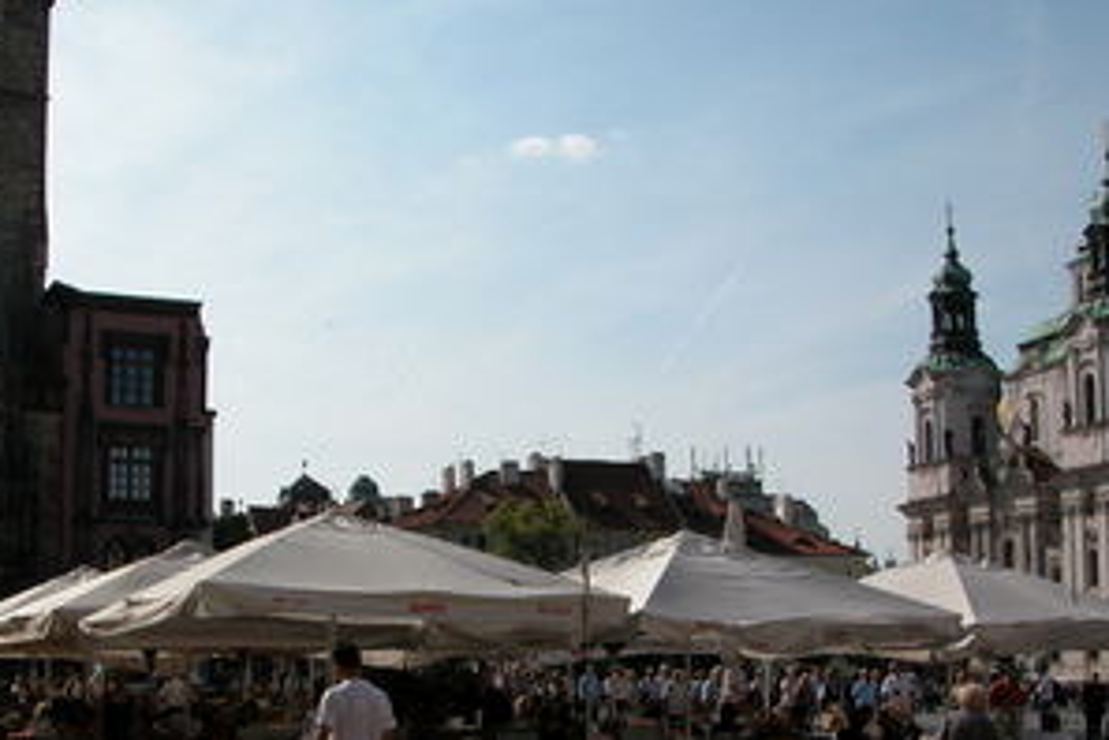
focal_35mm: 49
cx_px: 482
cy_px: 516
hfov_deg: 40.3
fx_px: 1509
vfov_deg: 27.3
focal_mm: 8.9
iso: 100
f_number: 8
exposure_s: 1/391
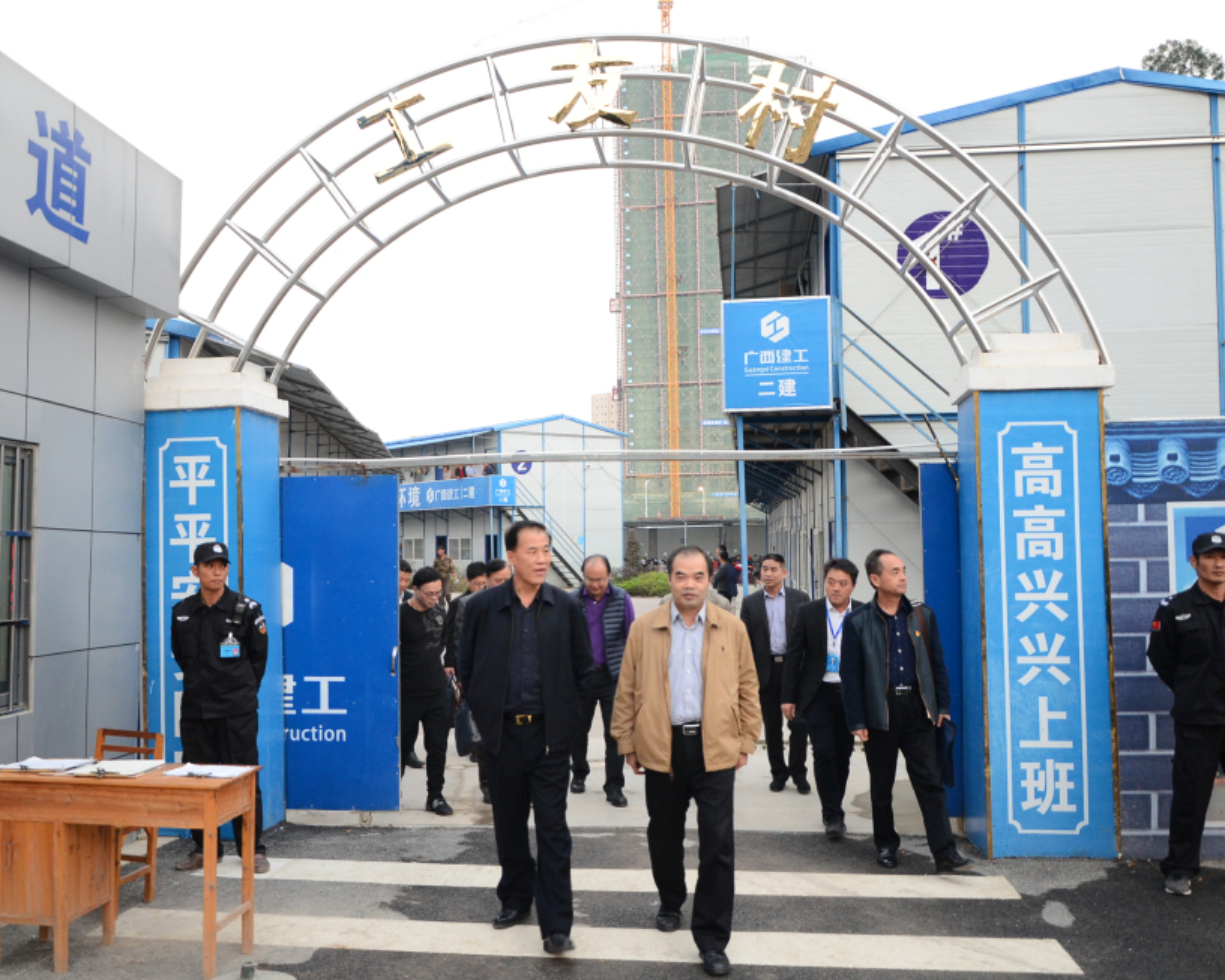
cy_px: 488
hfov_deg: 57.2
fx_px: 1124
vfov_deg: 47.1
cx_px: 590
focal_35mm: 31
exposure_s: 1/50
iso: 1250
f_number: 3.5
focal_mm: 18
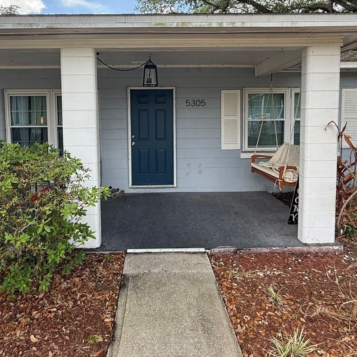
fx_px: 292
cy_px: 137
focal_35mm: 25
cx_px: 161
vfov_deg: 62.2
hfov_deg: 62.8
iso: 50
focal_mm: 2.22
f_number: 2.2
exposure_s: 1/266
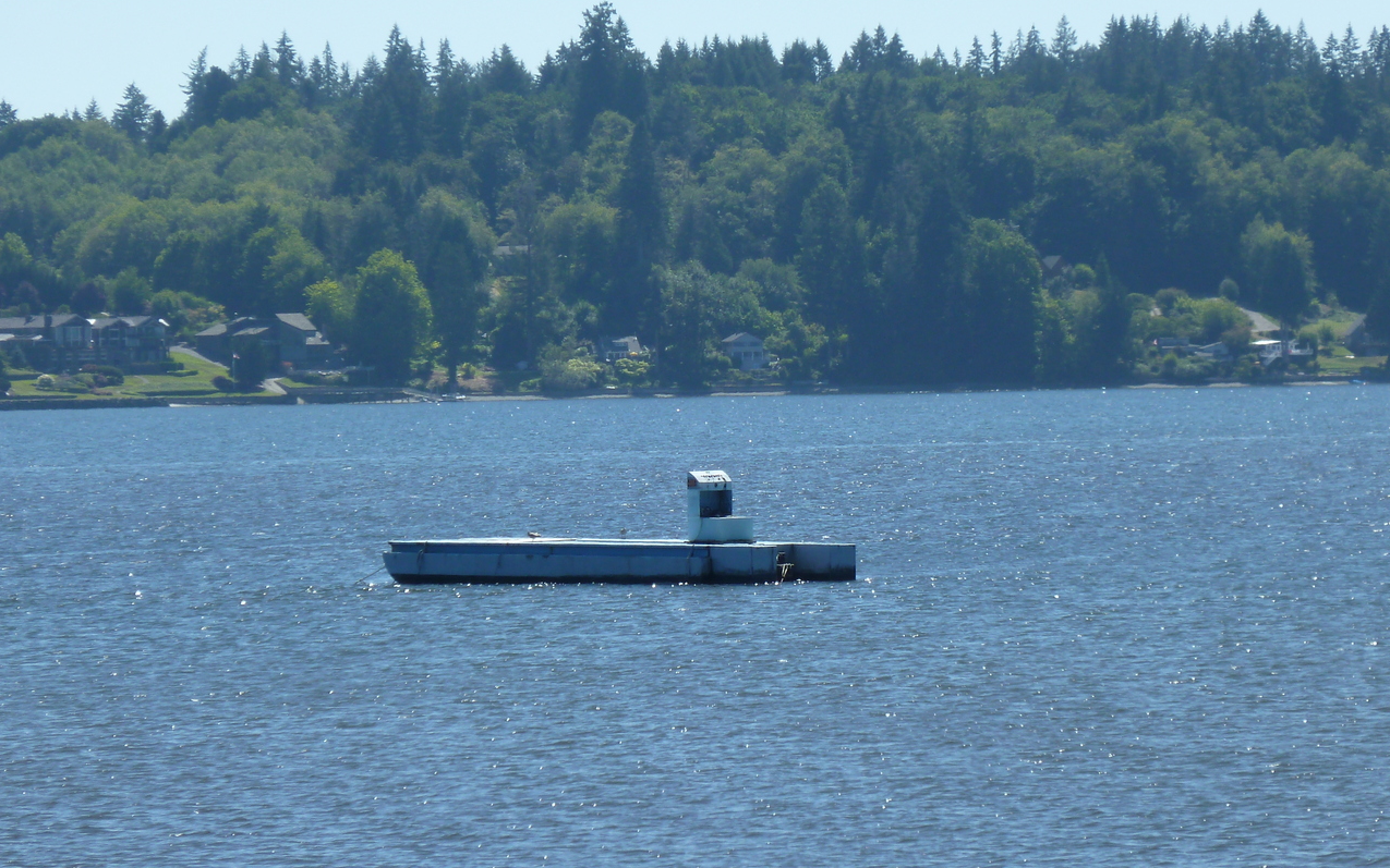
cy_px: 358
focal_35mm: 266
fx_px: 10077
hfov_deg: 7.9
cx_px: 696
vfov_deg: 4.9
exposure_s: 1/250
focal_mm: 36
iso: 80
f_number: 5.9
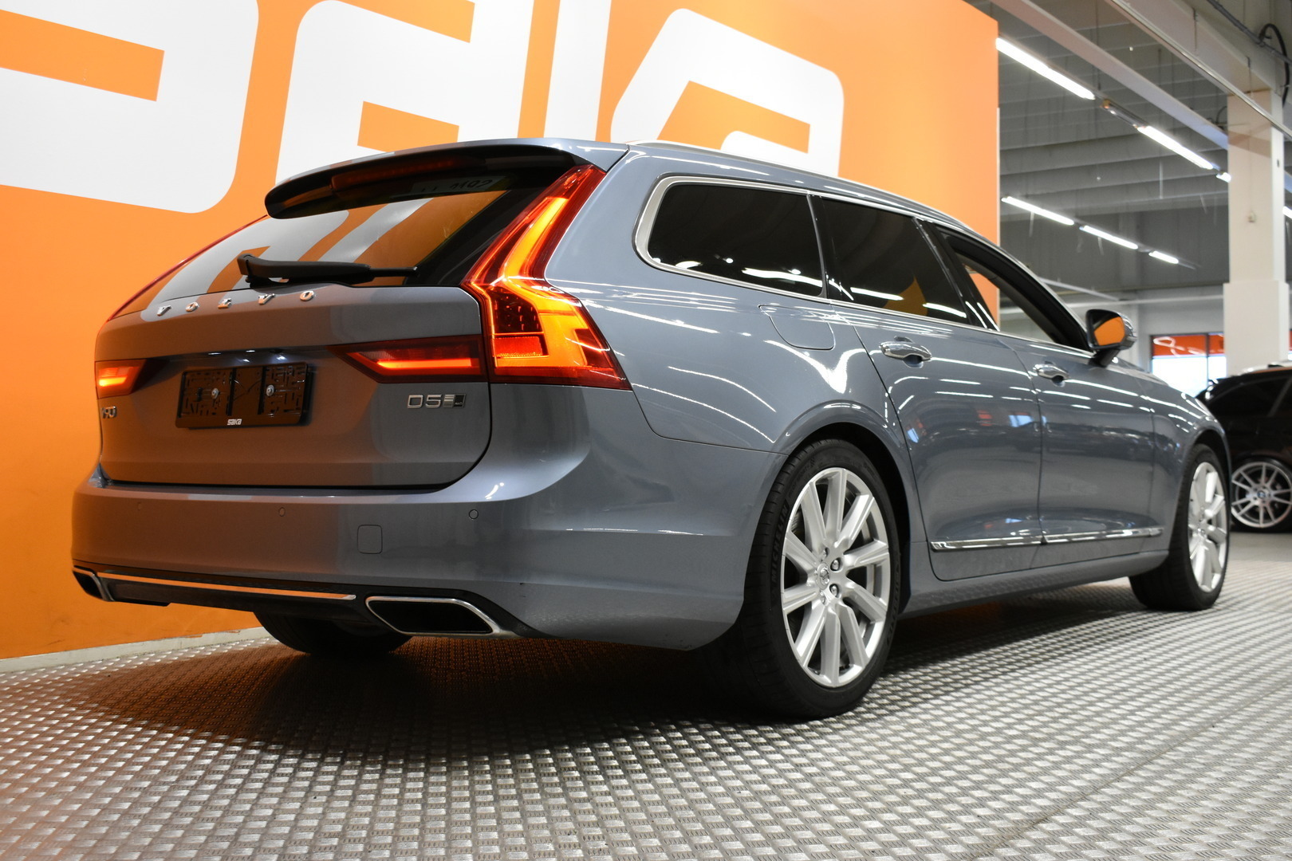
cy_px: 430
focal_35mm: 40
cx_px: 646
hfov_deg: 47.9
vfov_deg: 33.0
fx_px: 1453
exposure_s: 1/125
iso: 1600
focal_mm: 27
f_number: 5.6
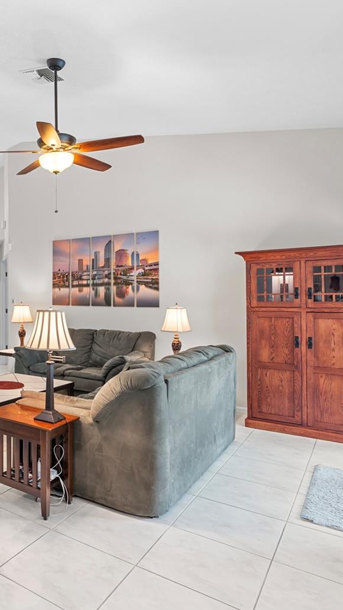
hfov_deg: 38.2
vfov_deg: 71.9
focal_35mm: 26
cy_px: 299
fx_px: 420
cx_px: -19
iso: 250
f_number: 9
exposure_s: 5
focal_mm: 16
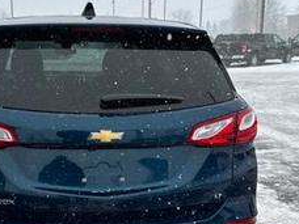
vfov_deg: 27.4
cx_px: 83
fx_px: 458
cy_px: 149
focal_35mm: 53
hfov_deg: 35.5
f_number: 1.78
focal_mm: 6.86
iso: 80
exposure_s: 1/1562
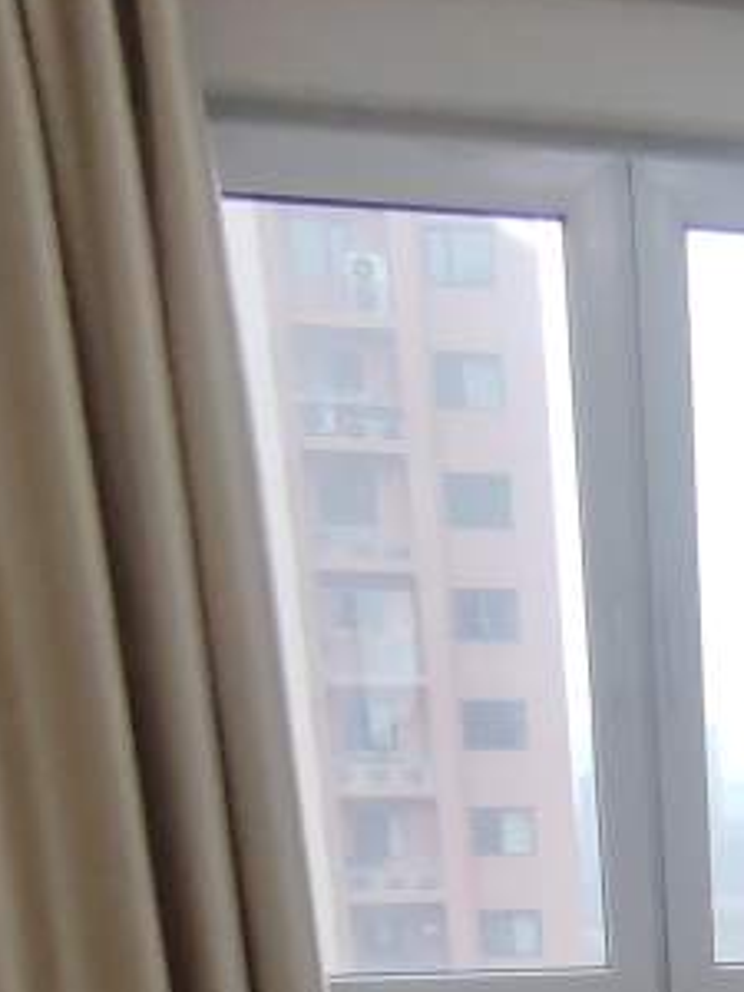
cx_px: 913
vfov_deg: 27.9
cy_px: 1298
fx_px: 1633
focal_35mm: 57
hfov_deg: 23.3
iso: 200
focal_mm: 1.68
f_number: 2.2
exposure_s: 1/100
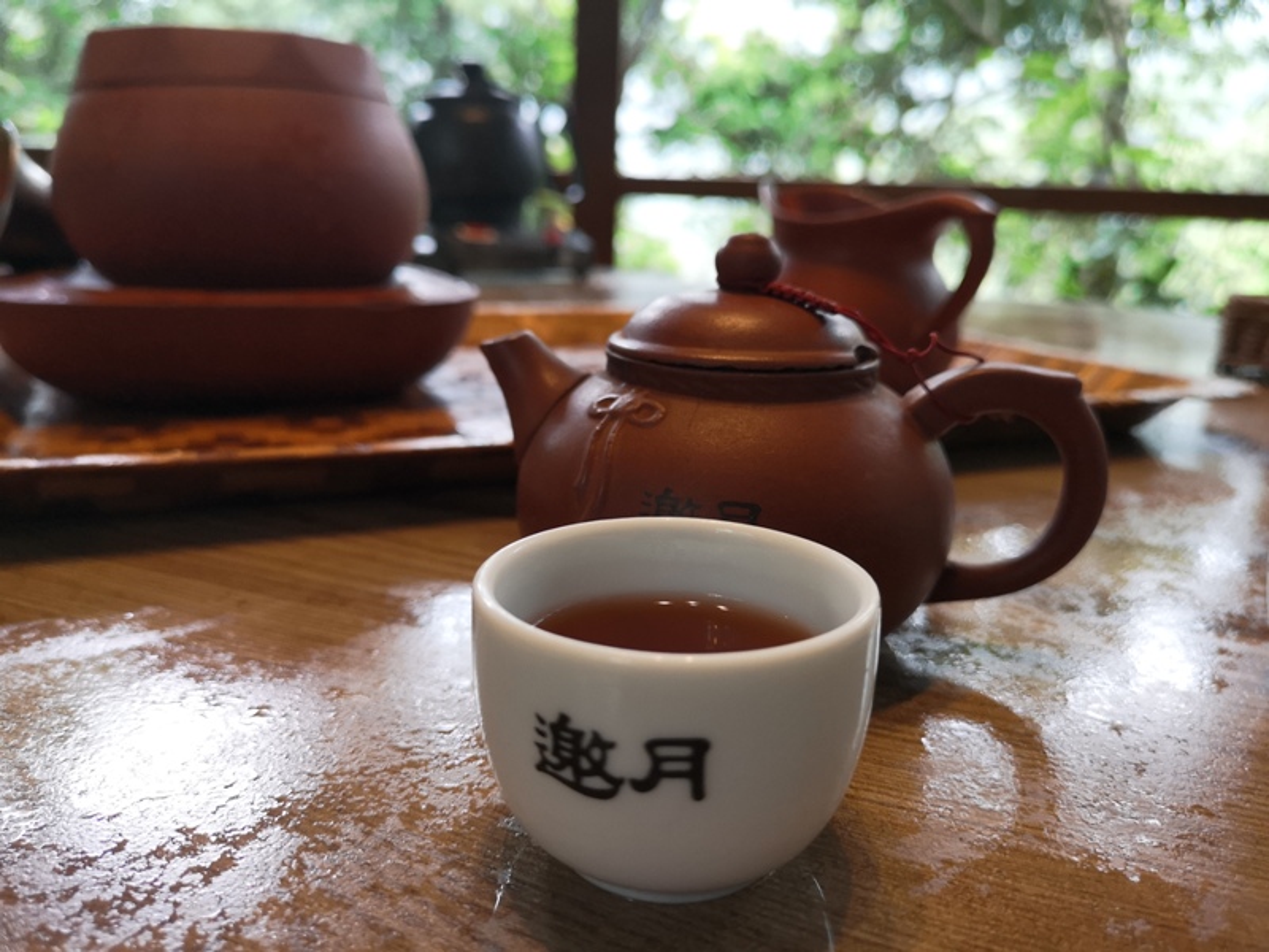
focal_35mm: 27
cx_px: 634
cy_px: 476
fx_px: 990
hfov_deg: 65.3
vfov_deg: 51.4
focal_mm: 3.95
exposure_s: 1/60
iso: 200
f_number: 1.8
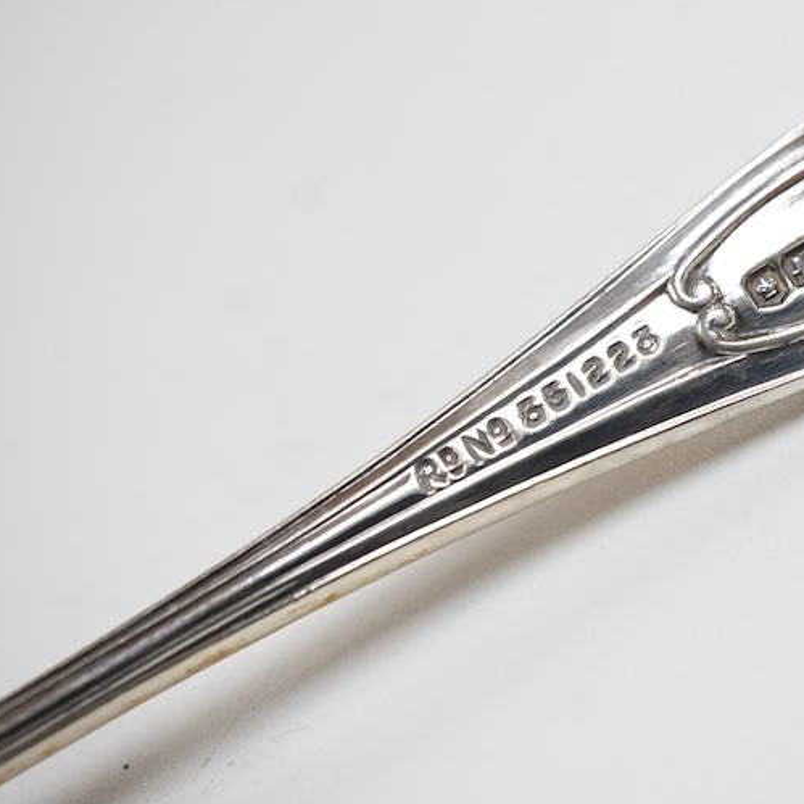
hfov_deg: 24.5
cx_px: 665
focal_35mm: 69
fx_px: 1813
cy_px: 350
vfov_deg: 25.0
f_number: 9
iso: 800
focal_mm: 30
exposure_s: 1/125
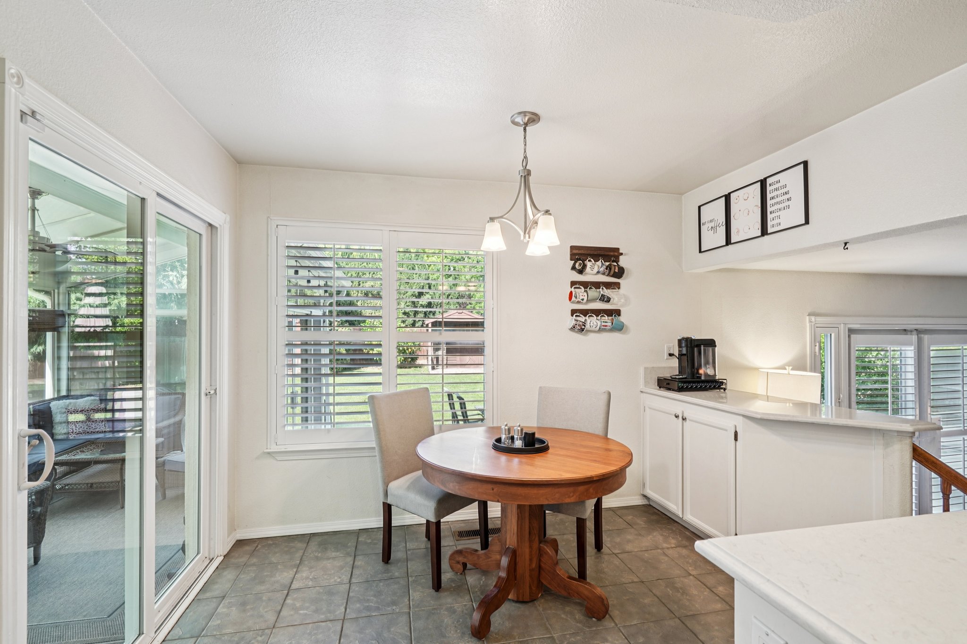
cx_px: 484
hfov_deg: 96.7
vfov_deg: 73.7
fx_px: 430
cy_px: 322
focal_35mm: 16
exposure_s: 1/6
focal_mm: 16
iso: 250
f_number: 8
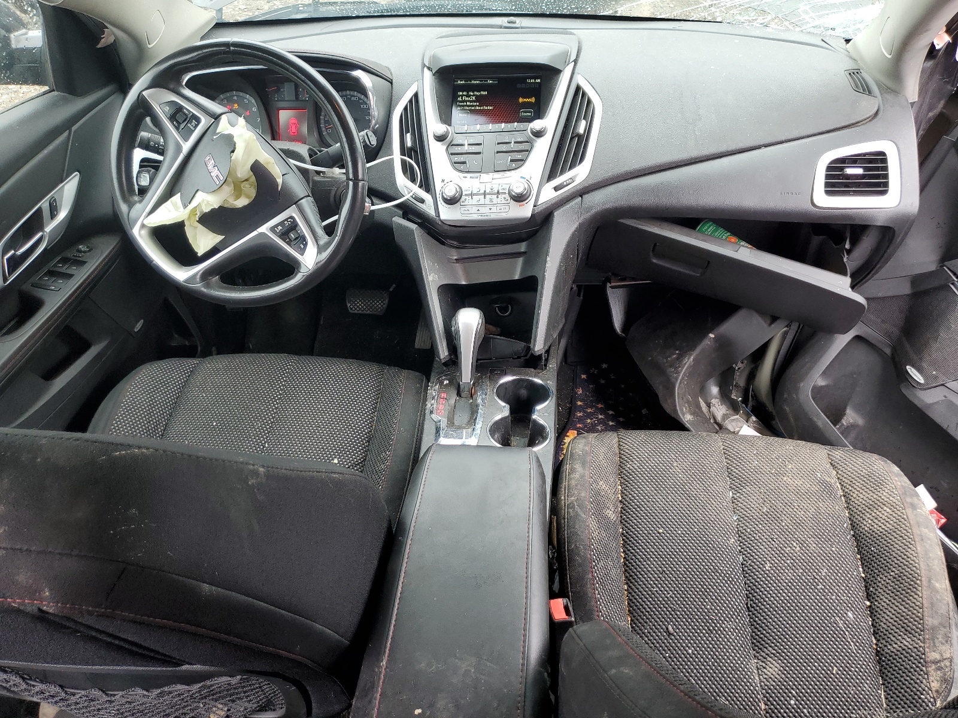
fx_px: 720
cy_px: 359
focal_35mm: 26
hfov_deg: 67.3
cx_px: 479
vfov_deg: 53.1
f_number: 1.5
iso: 50
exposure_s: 1/125
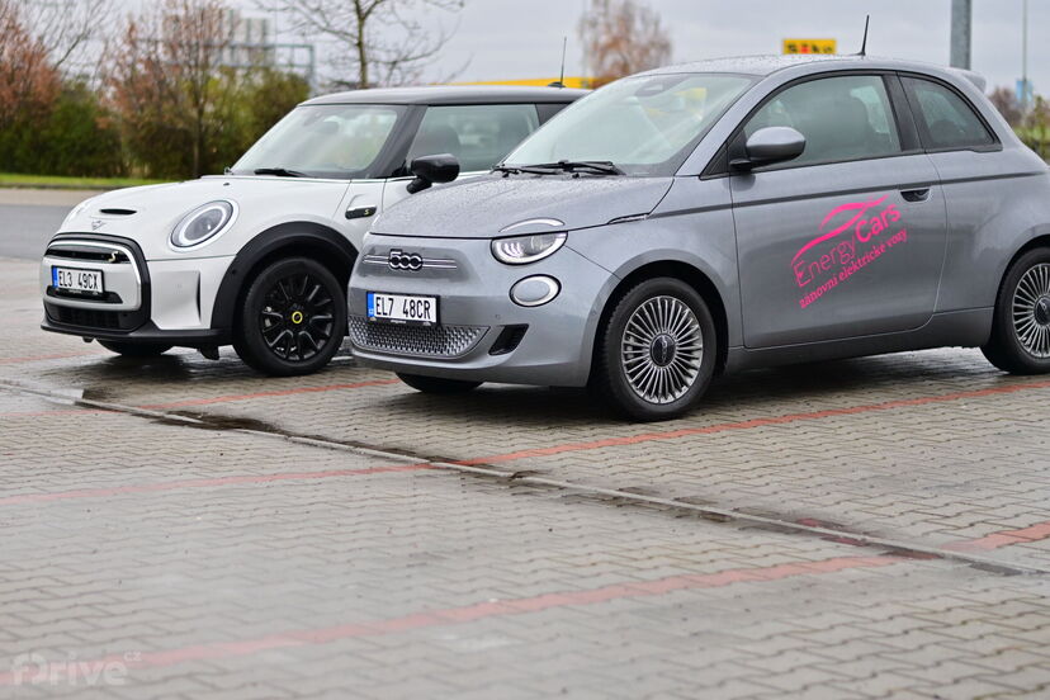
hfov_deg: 27.0
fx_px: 2187
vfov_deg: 18.2
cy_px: 350
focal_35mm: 75
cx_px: 525
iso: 400
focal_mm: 50
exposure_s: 1/1000
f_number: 1.8
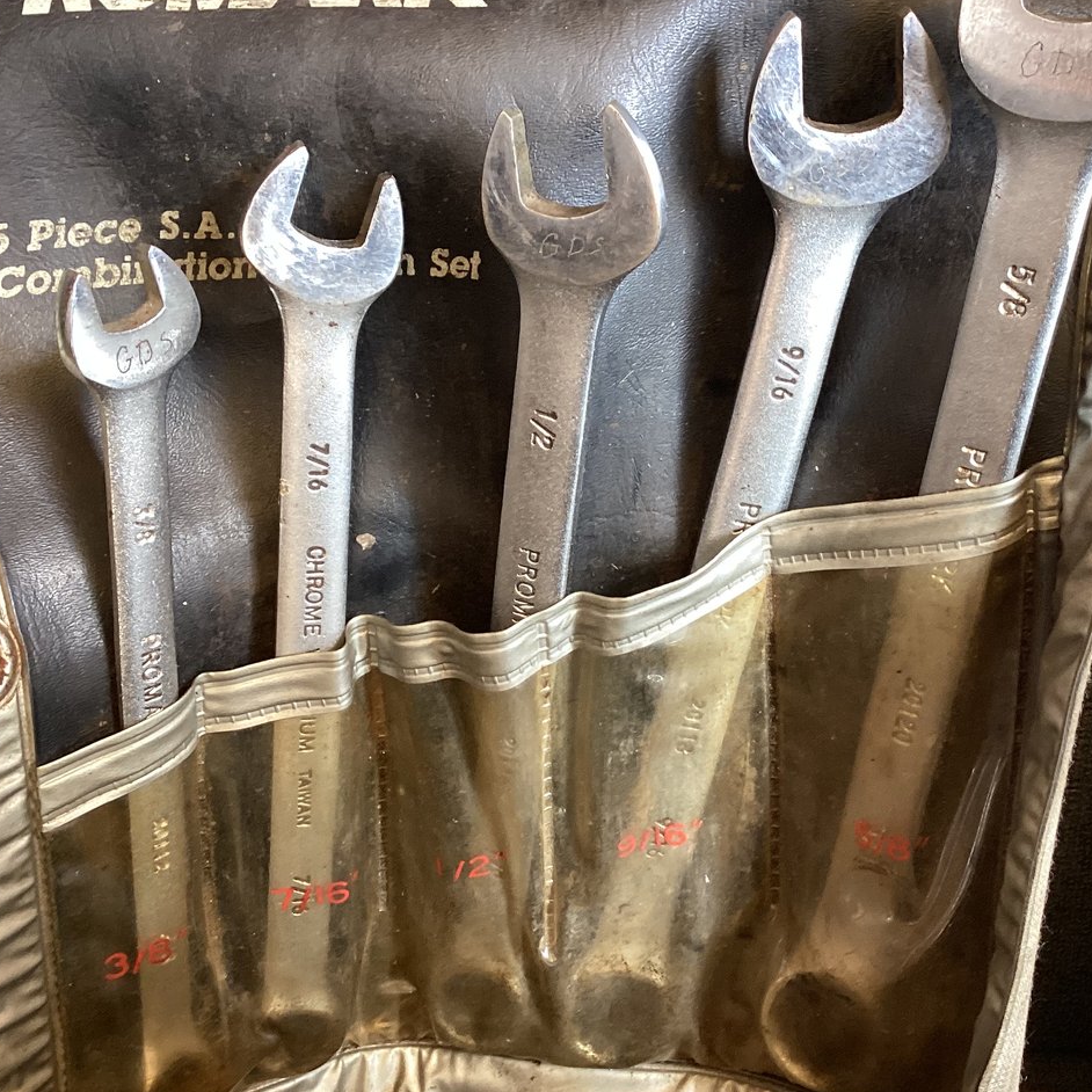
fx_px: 1570
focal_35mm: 44
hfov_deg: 38.2
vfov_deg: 38.3
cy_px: 535
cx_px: 656
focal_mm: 3.3
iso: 160
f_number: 2.4
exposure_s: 1/50
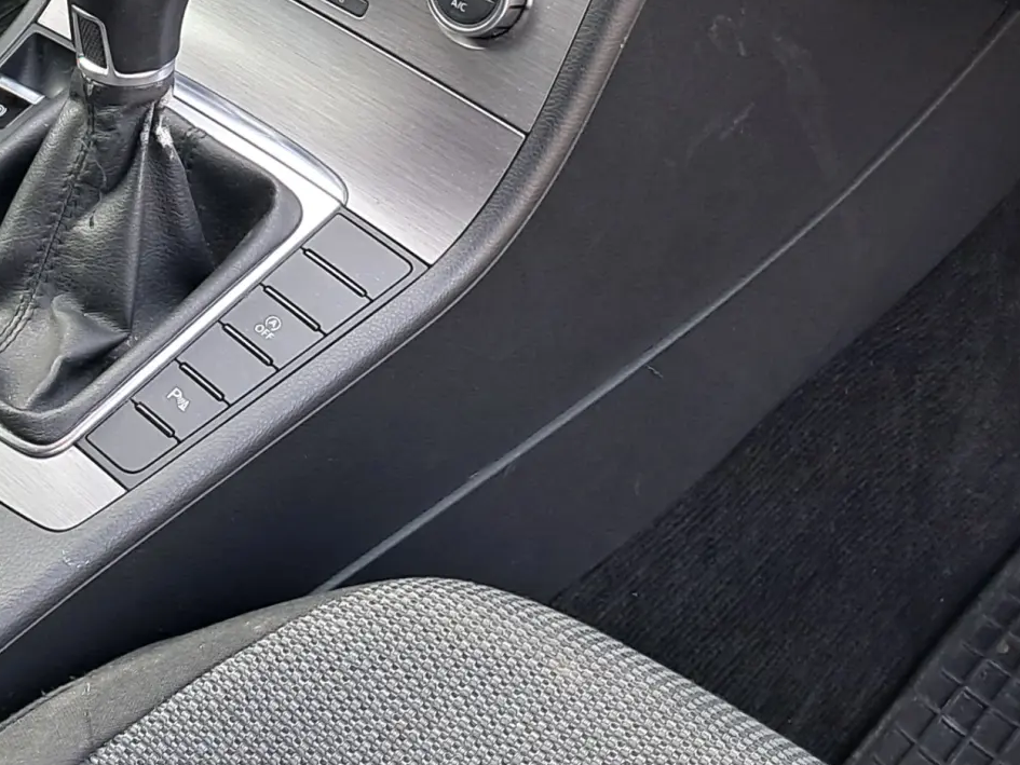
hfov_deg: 23.0
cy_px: -218
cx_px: 124
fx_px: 2446
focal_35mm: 83
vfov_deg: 16.8
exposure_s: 1/50
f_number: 1.8
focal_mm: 4
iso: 50
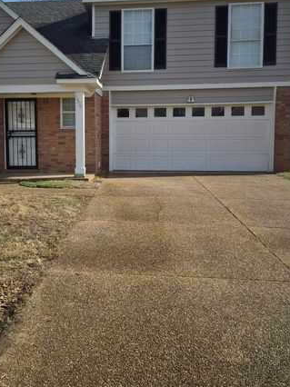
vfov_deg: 51.1
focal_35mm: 36
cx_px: 89
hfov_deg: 39.0
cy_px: 159
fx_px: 403
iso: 25
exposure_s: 1/1264
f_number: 1.8
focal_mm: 5.4
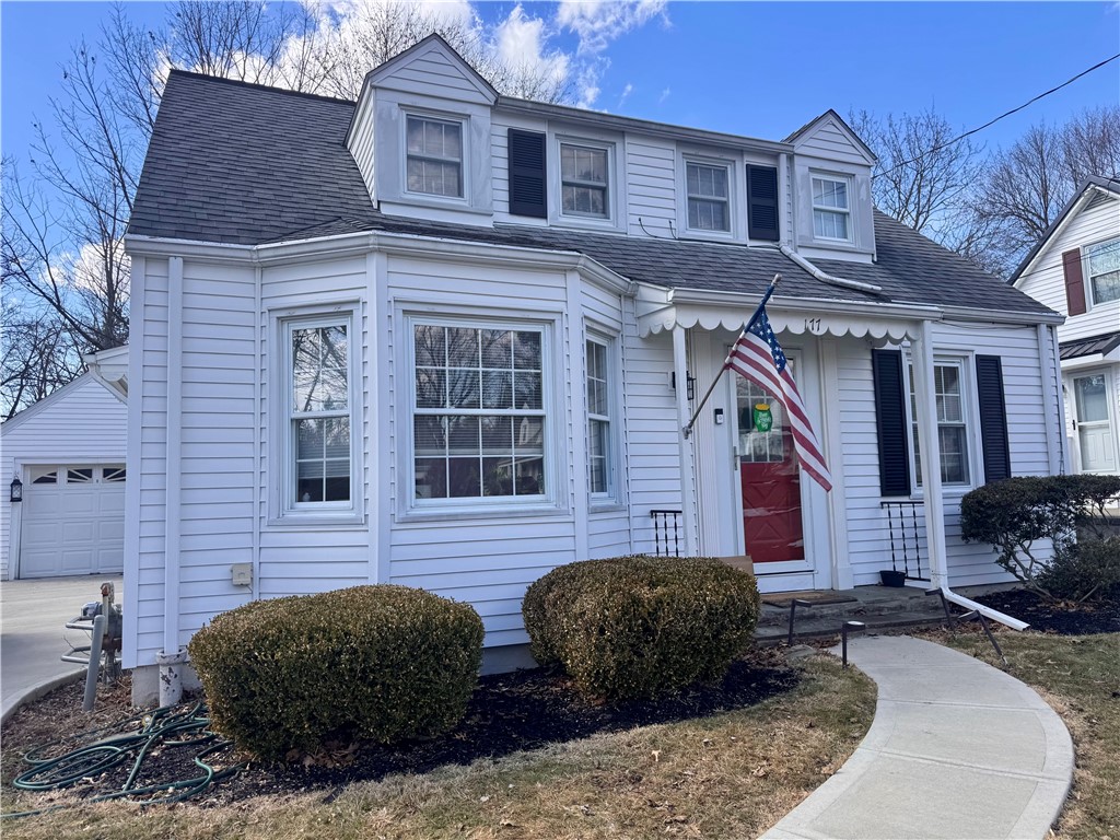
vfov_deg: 56.8
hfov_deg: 71.6
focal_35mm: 24
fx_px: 777
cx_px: 560
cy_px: 420
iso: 80
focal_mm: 6.76
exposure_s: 1/1524
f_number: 1.78
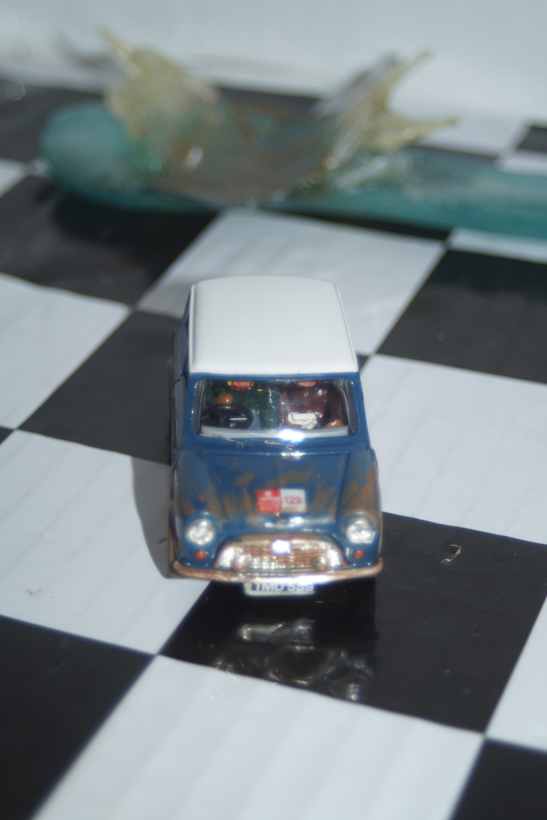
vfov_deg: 24.6
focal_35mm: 82
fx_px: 1880
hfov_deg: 16.6
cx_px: 274
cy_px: 410
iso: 200
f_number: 5
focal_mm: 55
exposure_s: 1/100
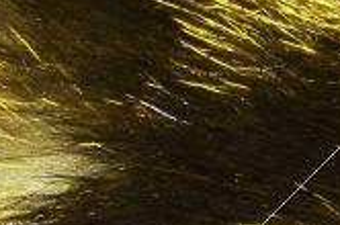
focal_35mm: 587
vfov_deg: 2.3
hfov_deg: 3.5
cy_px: -91
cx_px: 127
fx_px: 5533
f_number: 16
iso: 100
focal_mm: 50
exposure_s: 1/250
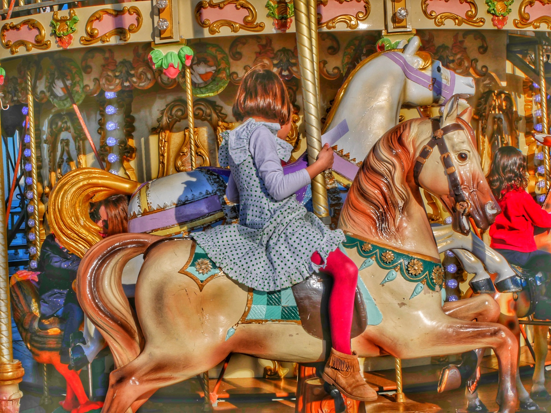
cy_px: 206
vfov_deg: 24.4
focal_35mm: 60
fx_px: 955
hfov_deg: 32.2
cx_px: 276
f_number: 13
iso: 200
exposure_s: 1/640
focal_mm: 30
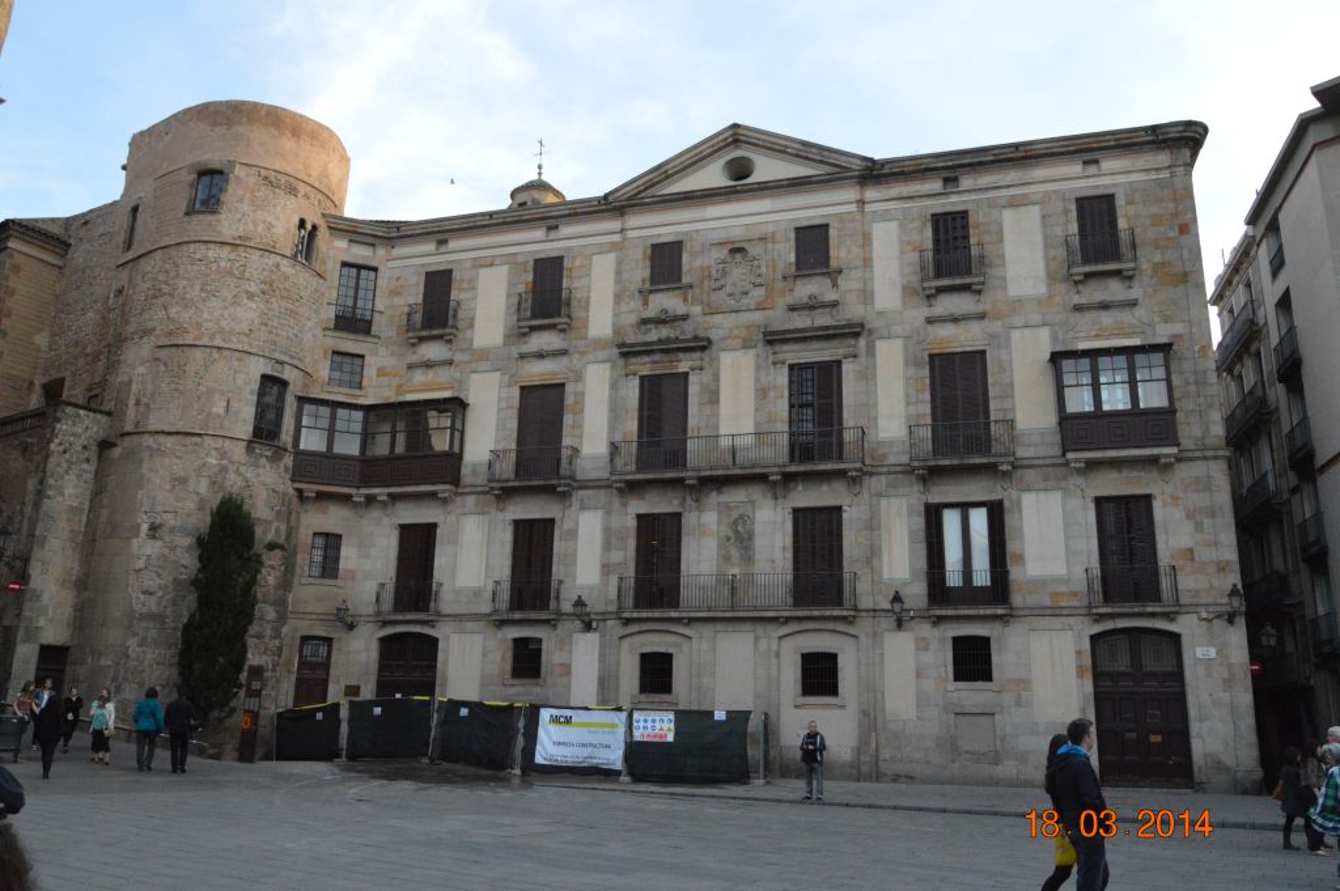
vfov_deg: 47.9
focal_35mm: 27
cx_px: 670
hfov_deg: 67.4
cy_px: 446
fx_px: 1004
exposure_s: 1/320
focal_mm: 18
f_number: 9
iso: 3200
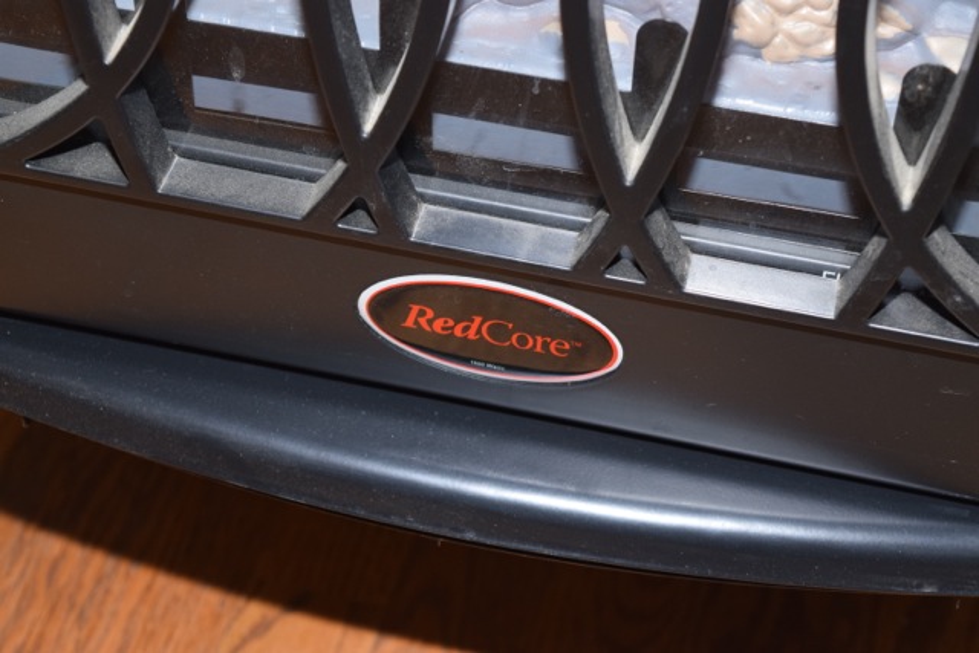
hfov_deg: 24.6
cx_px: 490
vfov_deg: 16.6
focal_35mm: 82
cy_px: 326
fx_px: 2244
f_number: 5.6
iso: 800
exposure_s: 1/125
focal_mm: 55
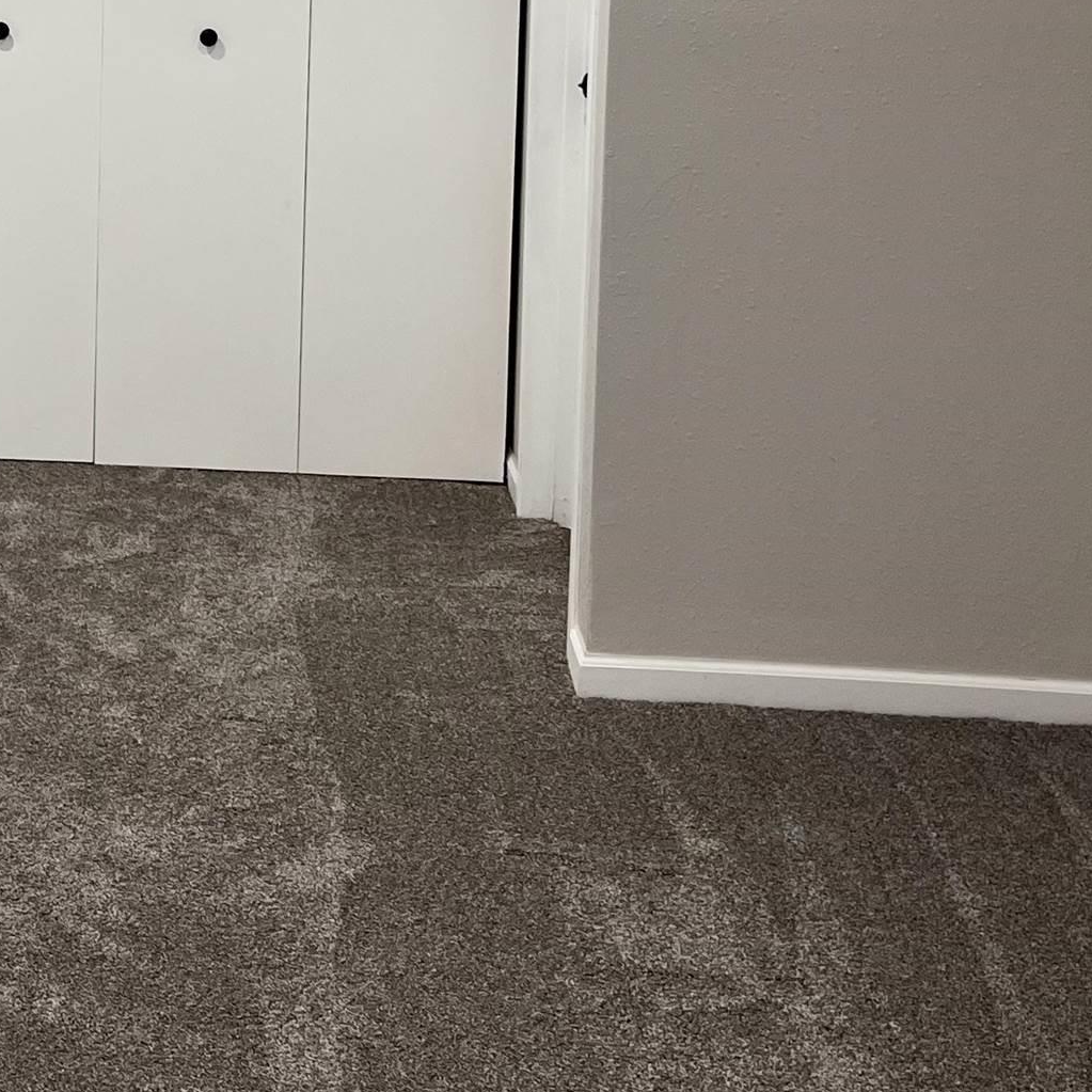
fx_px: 2463
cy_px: -29
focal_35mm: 69
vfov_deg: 23.8
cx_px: 53
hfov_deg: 24.1
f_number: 1.6
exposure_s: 1/60
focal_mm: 5.1
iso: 80
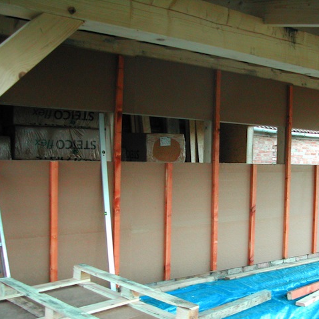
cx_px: 207
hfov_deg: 37.2
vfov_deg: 37.6
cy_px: 160
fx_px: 469
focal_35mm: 45
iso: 249
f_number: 2.8
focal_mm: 8
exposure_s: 1/3.6
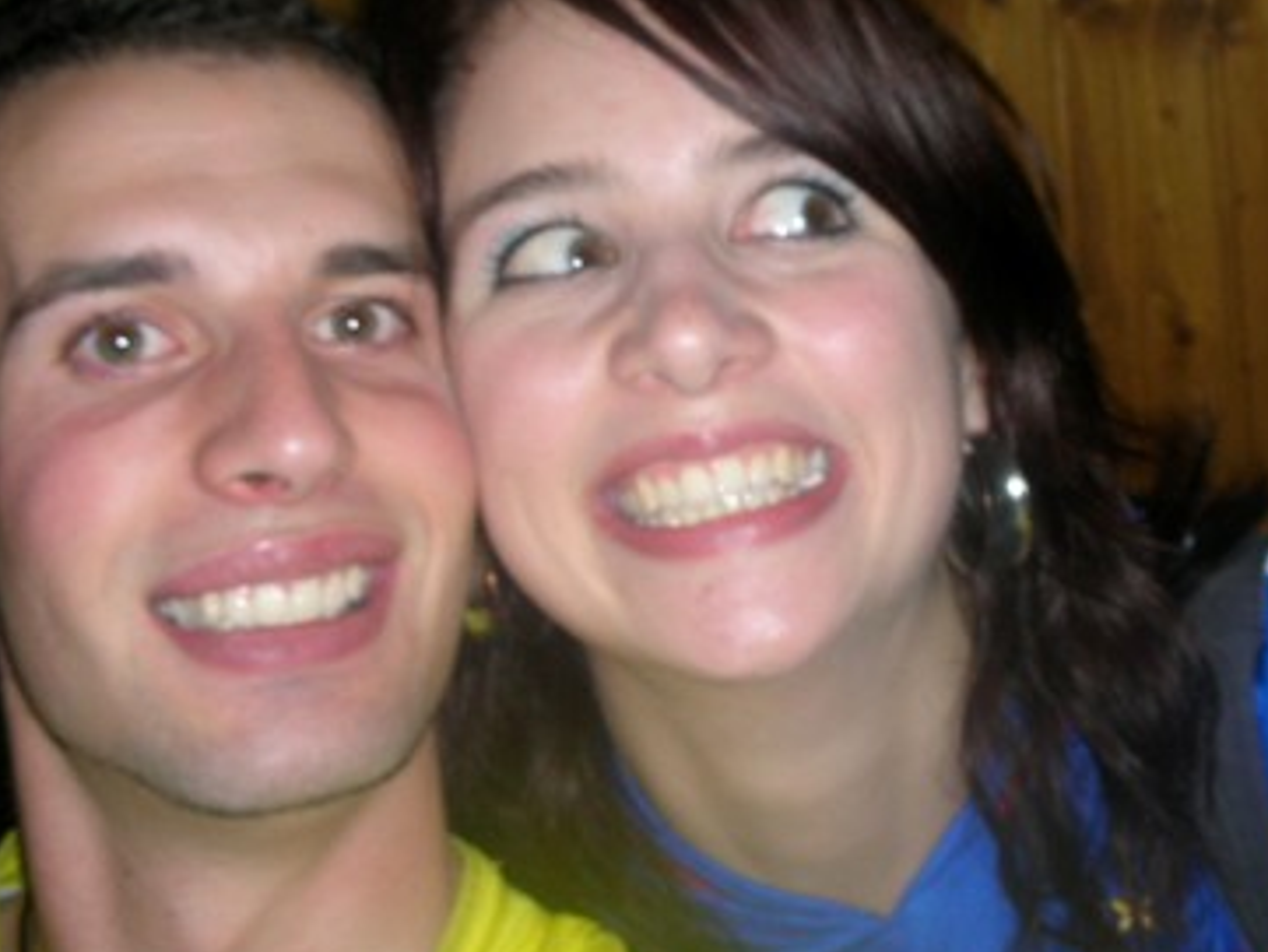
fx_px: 2272
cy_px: 327
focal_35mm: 62
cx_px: 808
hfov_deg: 31.0
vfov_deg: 23.6
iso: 50
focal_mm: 5.8
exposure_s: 1/60.1
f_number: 3
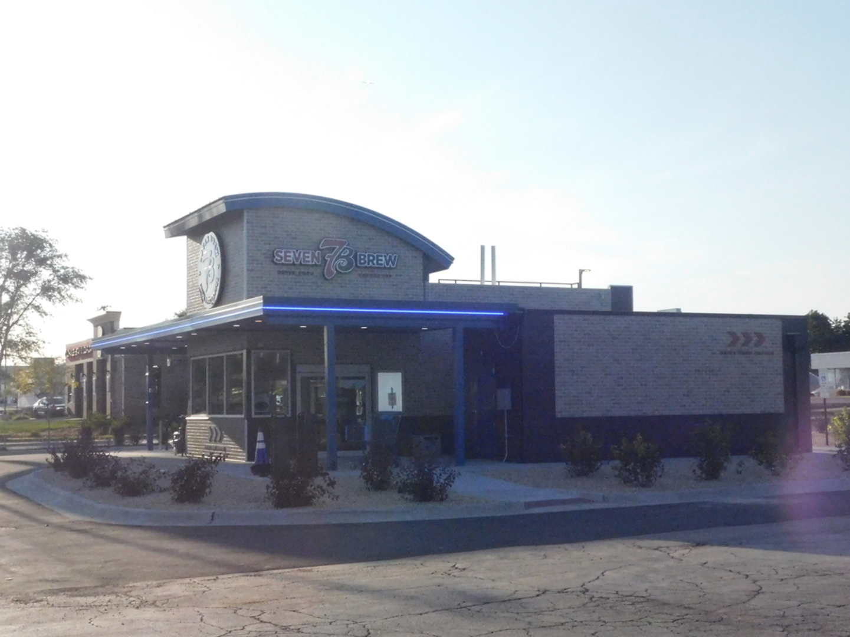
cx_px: 425
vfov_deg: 39.6
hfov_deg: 51.4
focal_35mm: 36
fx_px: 884
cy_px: 318
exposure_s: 1/1500
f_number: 7
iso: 800
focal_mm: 6.3
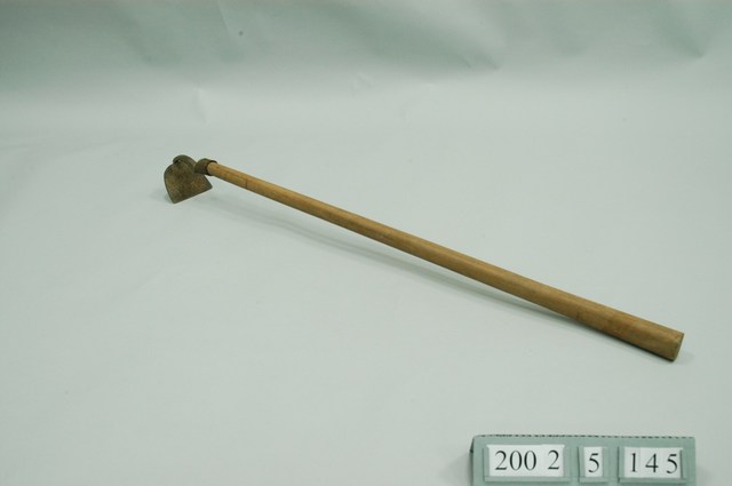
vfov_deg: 39.9
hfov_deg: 57.3
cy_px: 243
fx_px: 670
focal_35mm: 33
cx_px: 366
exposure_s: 1/10
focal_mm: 22
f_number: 8
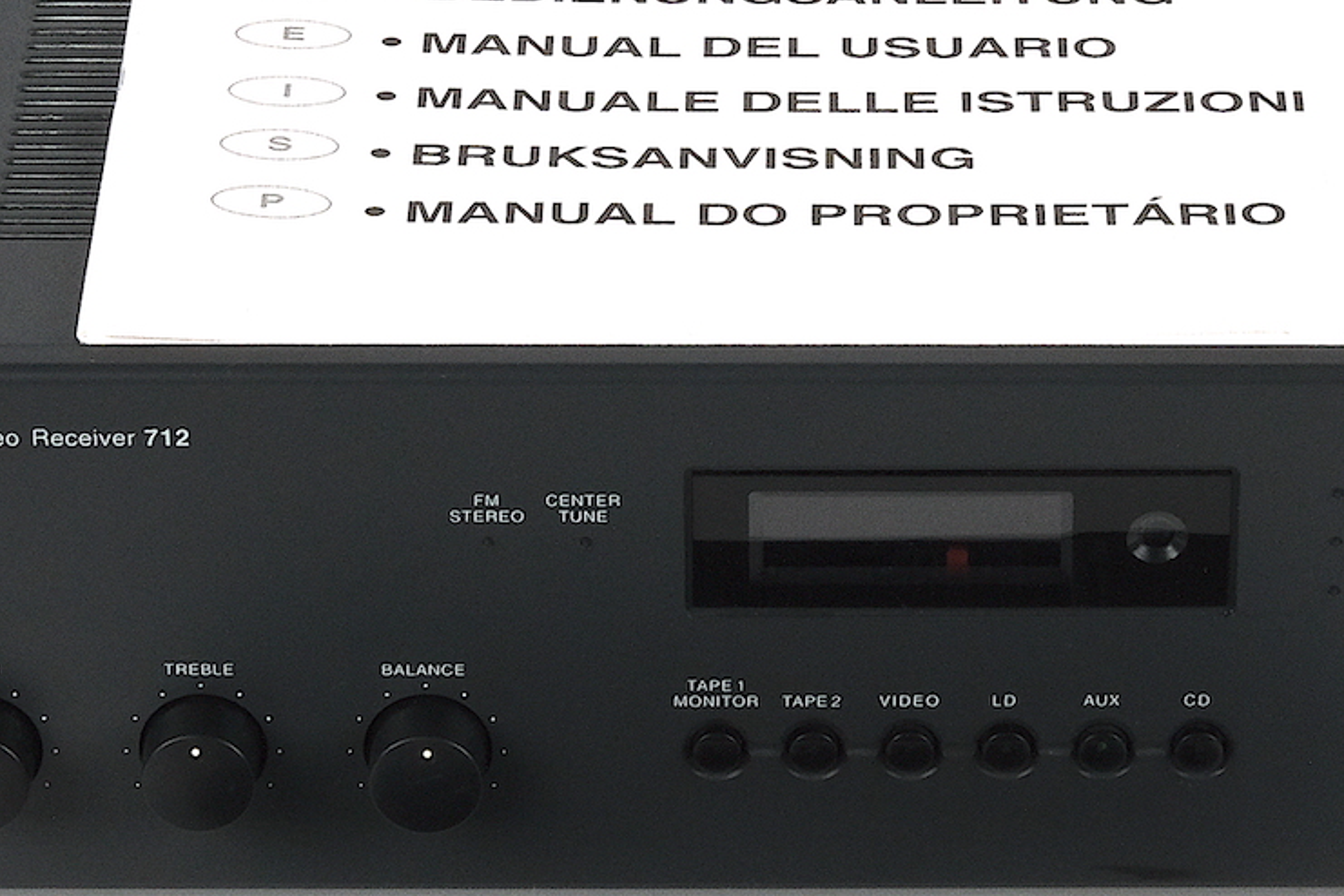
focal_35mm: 215
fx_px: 8026
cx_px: 769
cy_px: 205
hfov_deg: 9.6
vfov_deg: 6.4
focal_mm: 55
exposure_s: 1/10
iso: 800
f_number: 22
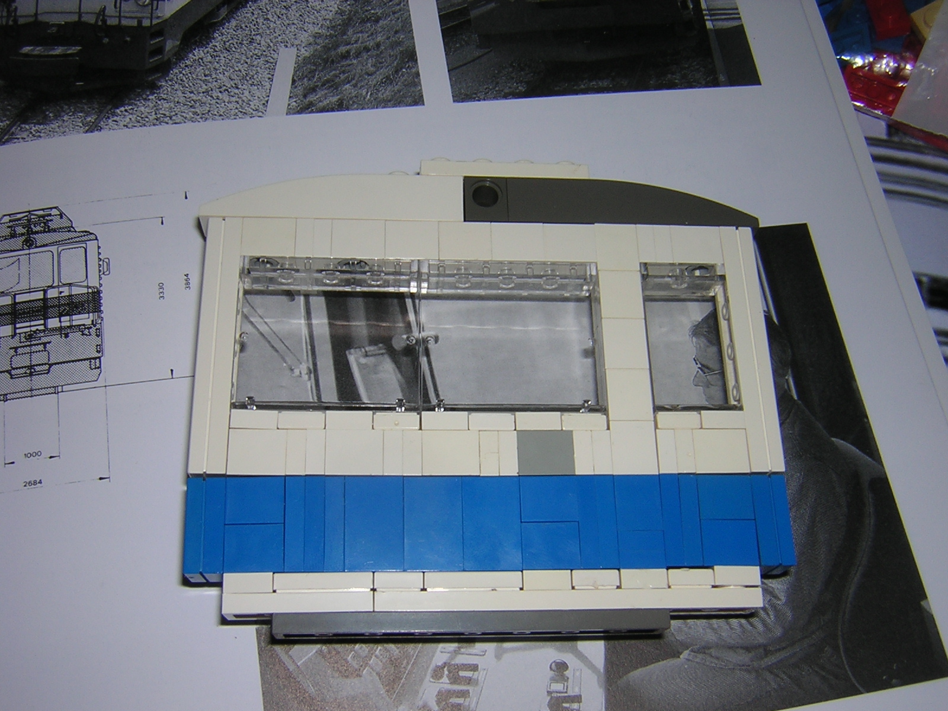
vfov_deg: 39.7
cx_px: 474
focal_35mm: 36
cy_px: 356
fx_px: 986
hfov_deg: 51.4
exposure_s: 1/60.1
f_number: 5.2
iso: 100
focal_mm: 4.7
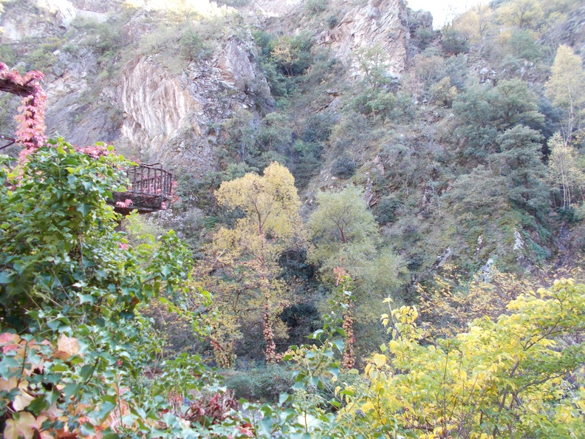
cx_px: 292
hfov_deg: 67.3
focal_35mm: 26
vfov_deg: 53.1
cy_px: 220
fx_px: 439
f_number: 3.2
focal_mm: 4.6
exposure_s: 1/25
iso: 125
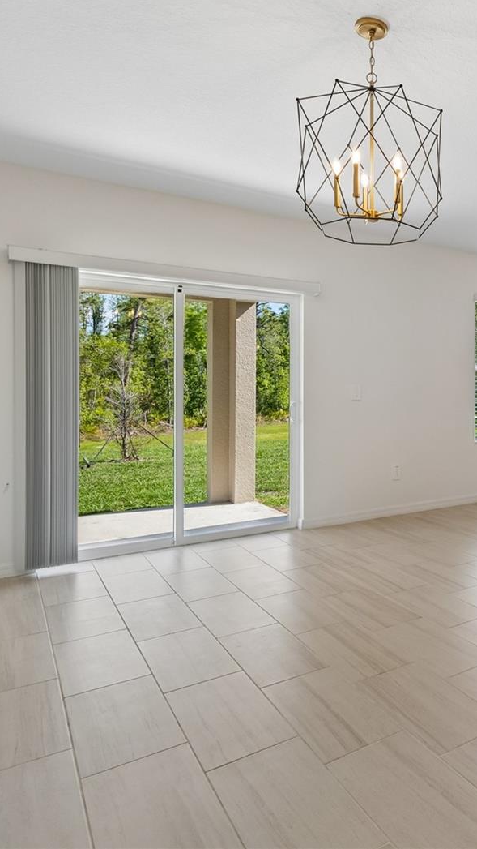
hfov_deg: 41.0
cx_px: 488
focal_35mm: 24
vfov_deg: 76.3
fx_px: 540
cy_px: 418
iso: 100
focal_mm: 10
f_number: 6.3
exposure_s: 1/80
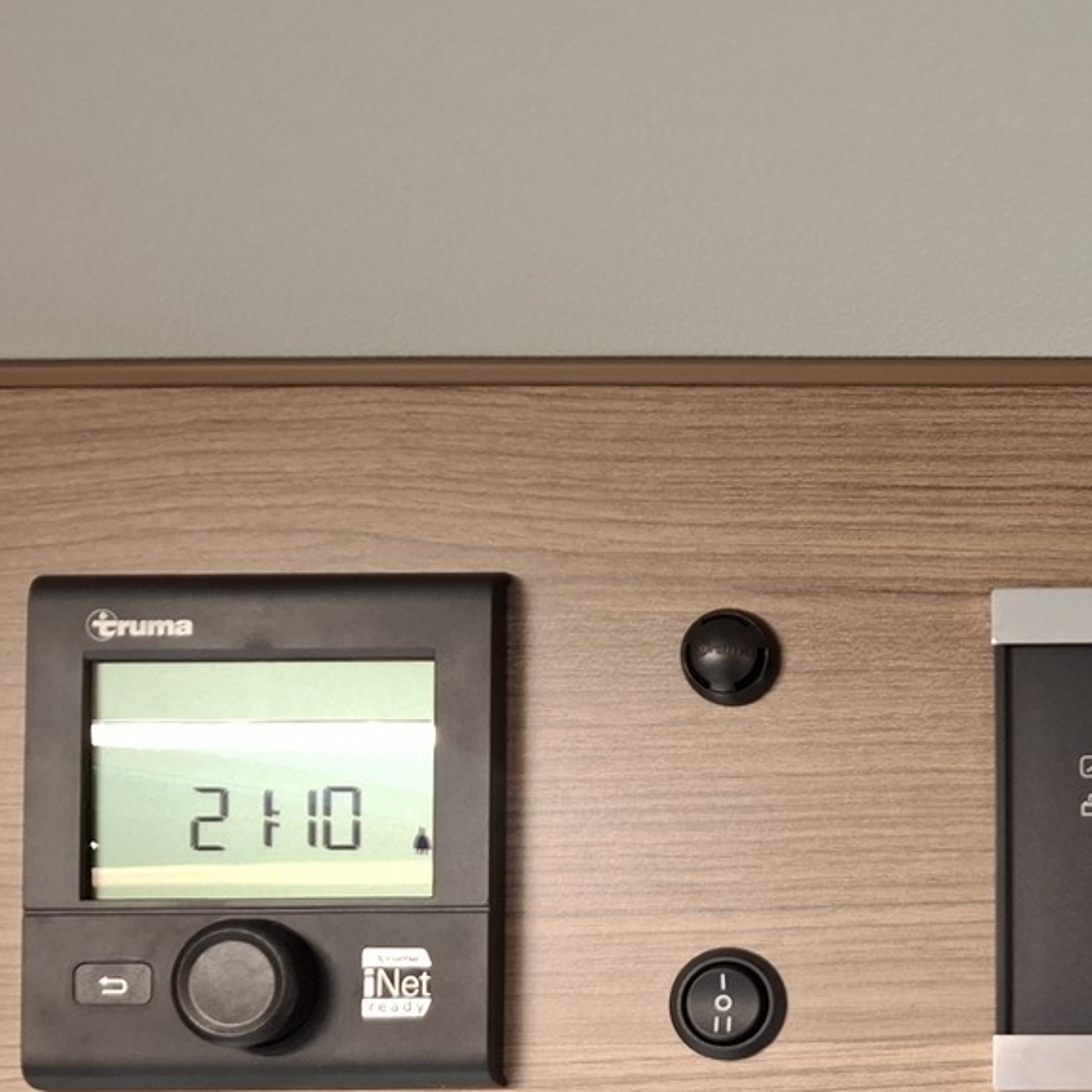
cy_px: 934
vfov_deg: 32.1
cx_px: 1195
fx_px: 1820
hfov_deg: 30.0
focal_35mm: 51
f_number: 1.8
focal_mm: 5.54
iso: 400
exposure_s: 1/33
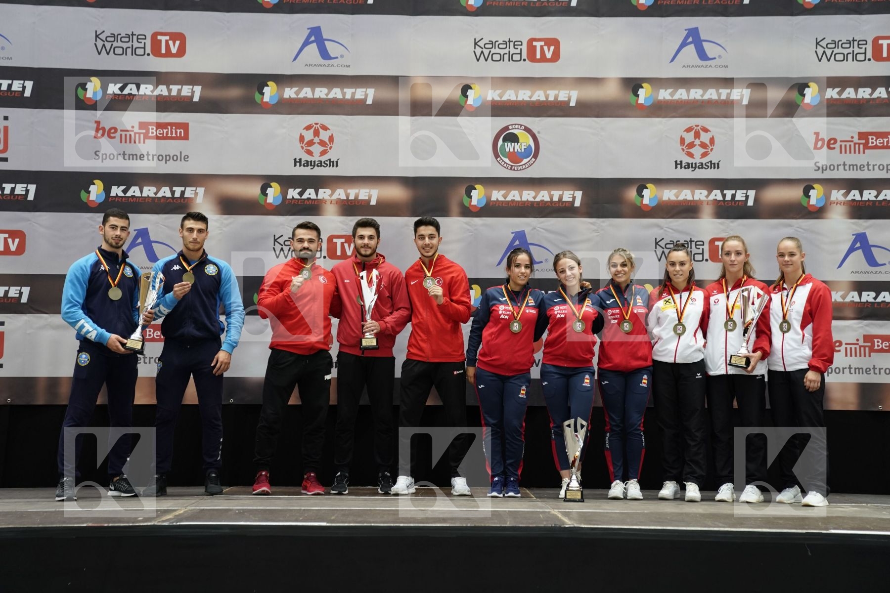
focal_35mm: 57
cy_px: 296
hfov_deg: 35.1
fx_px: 1409
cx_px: 445
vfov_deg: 23.8
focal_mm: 57
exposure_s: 1/125
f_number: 2.8
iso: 1250
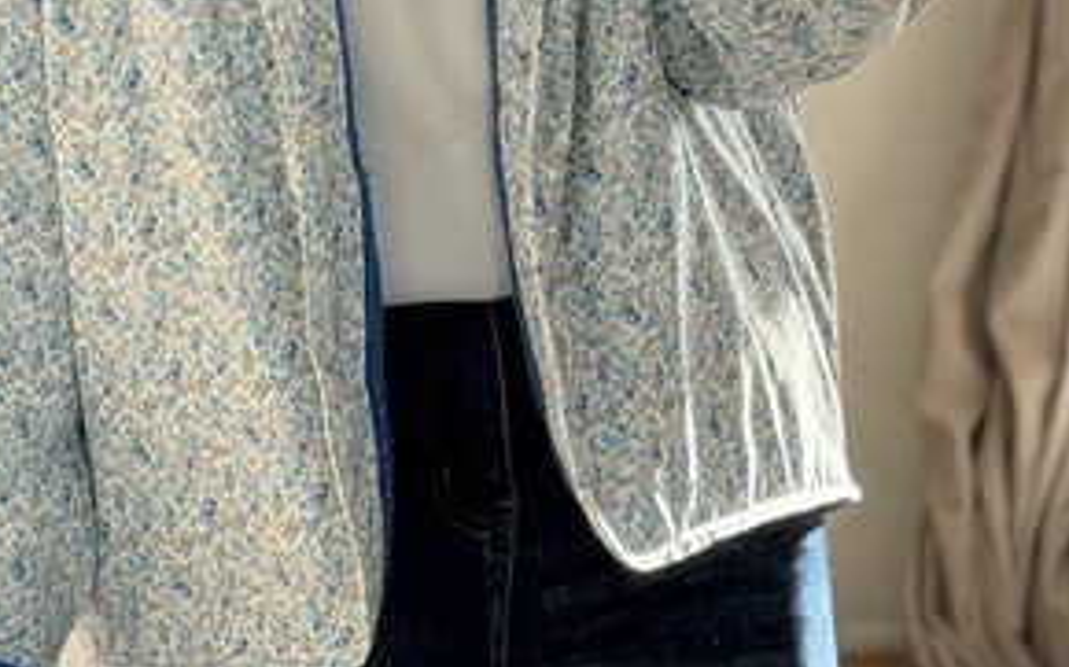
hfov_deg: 11.8
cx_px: 402
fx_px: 5155
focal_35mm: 177
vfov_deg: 7.4
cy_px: 674
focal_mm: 6.76
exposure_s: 1/326
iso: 80
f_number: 1.78
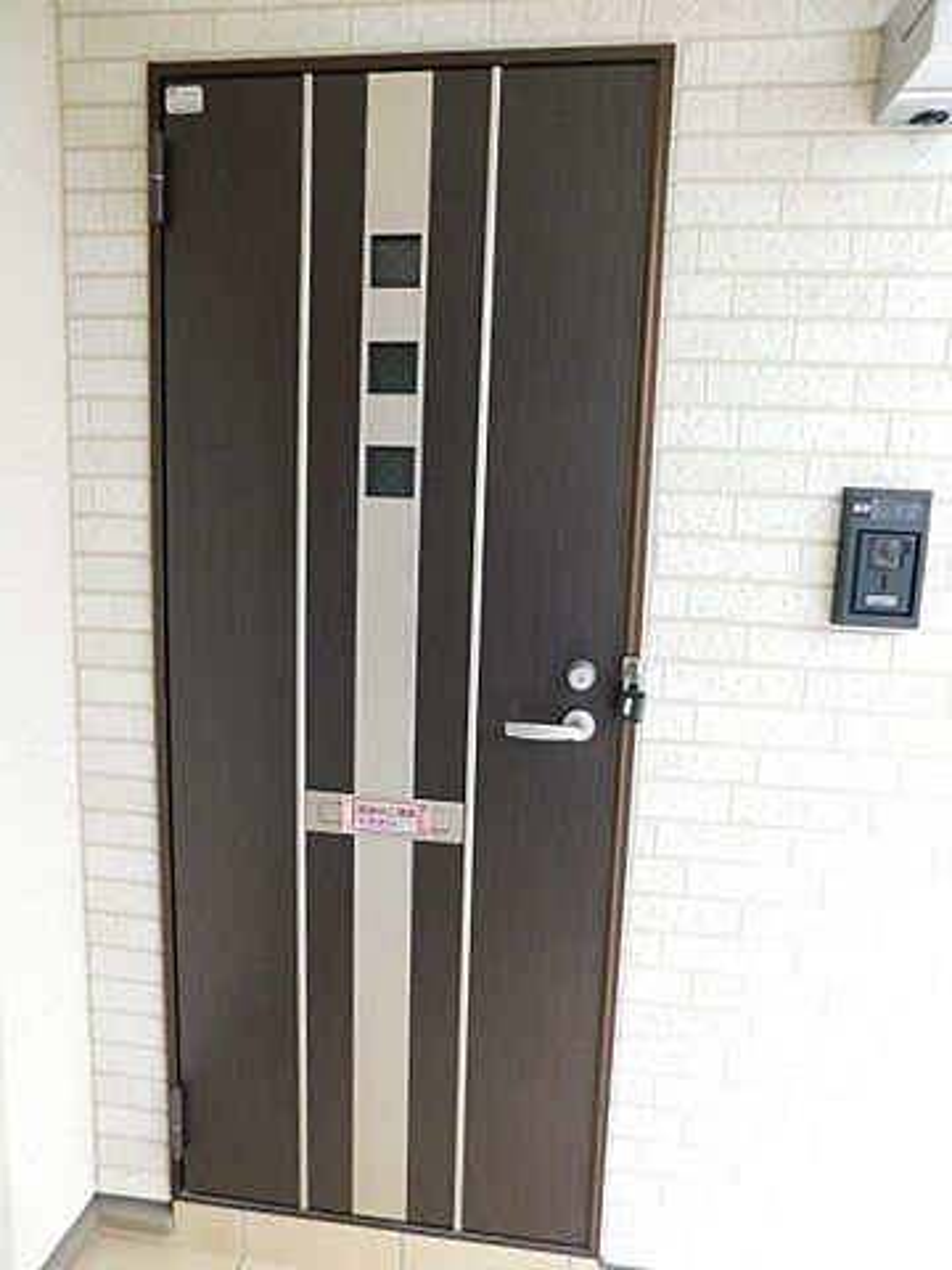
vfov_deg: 73.9
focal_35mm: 23
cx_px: 476
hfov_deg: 58.9
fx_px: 843
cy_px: 635
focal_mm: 4
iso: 125
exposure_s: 1/200
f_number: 3
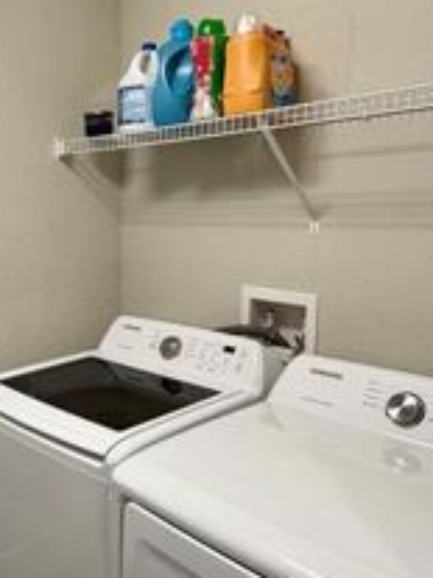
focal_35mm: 36
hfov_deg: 37.8
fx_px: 601
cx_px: 71
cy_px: 282
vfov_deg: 51.4
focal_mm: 2.22
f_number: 2.2
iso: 250
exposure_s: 1/120
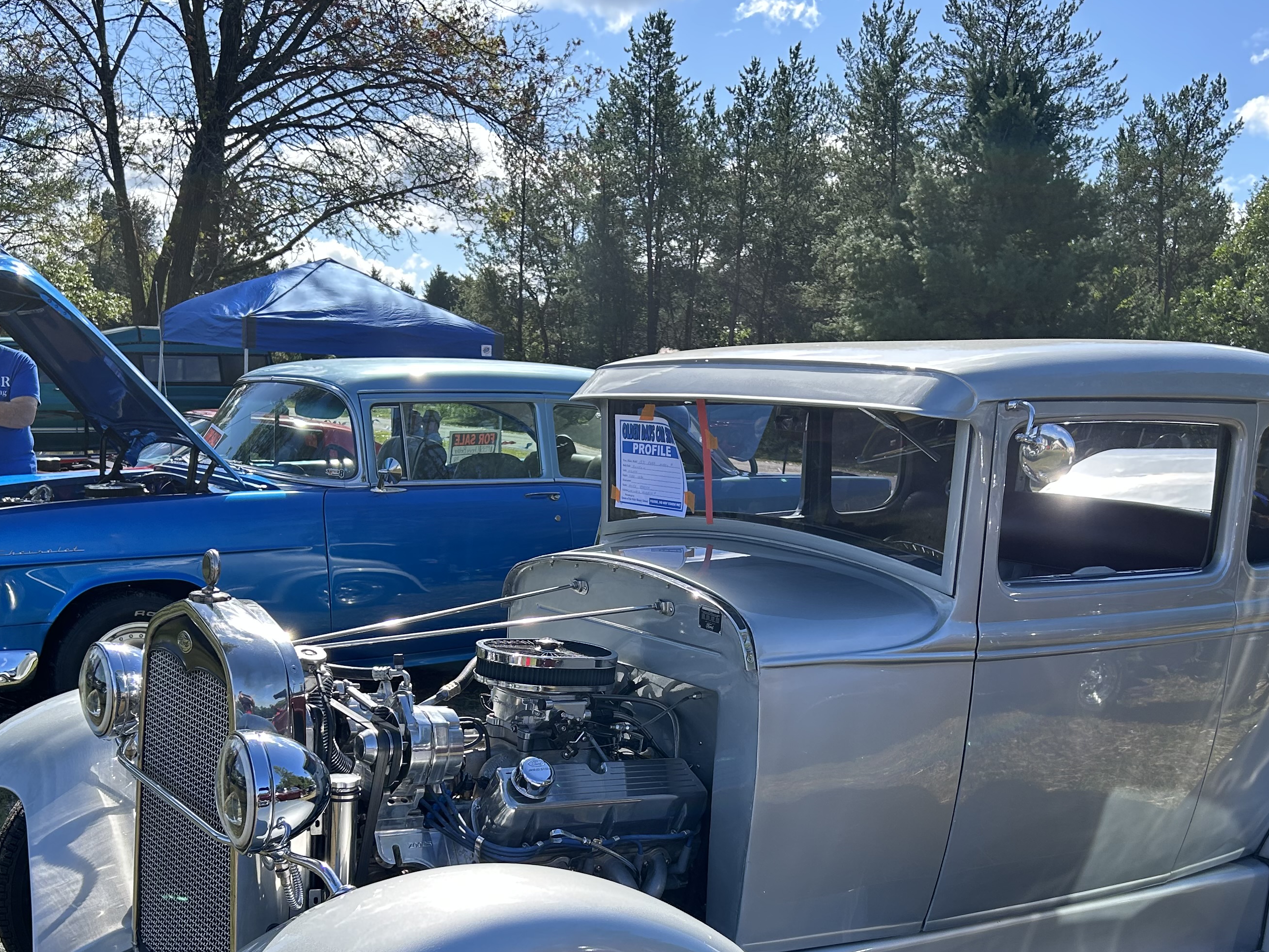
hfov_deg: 46.8
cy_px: 677
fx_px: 1466
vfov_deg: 35.4
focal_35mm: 40
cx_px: 636
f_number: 1.5
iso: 50
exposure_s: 1/1412
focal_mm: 5.7
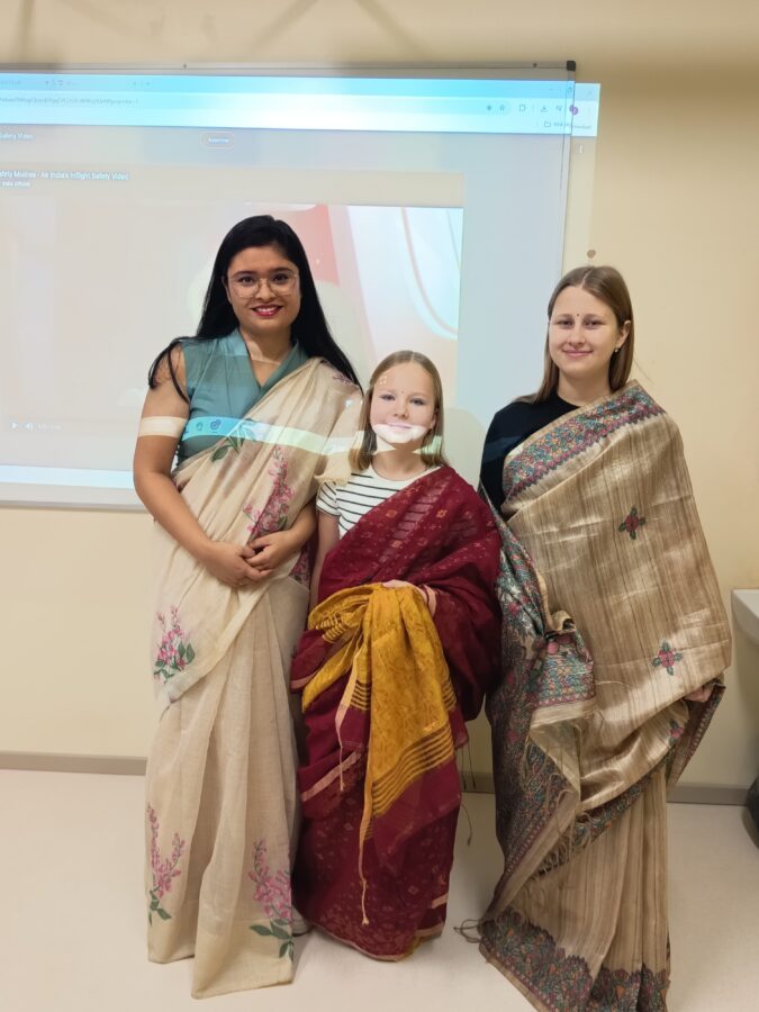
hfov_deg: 48.2
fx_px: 848
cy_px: 506
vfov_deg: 61.7
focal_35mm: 29
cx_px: 380
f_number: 1.7
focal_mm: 5.27
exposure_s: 1/50
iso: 257
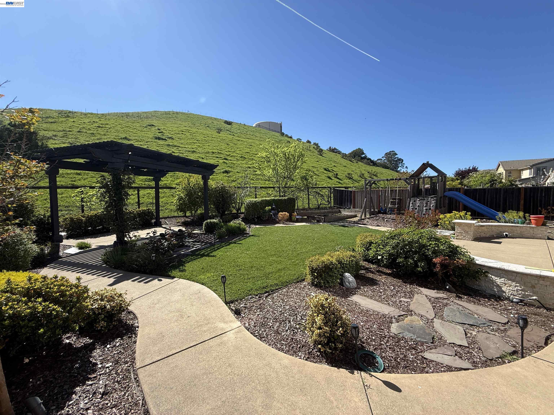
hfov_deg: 102.1
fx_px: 224
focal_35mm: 14
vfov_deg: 85.7
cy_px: 208
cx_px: 277
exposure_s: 1/1259
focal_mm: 2.22
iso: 50
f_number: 2.2
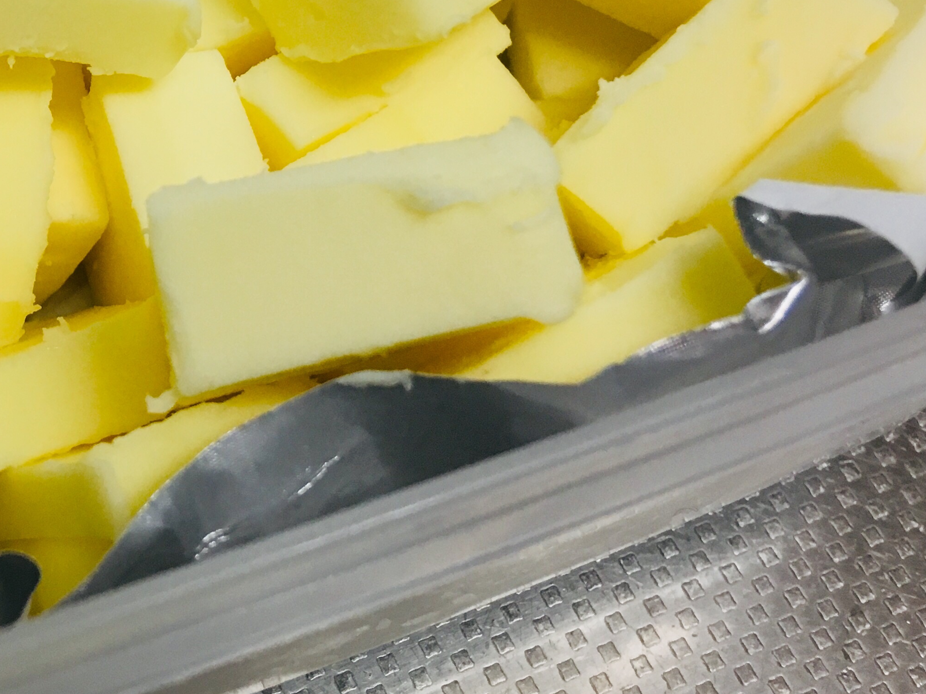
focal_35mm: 58
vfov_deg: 24.6
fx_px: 1552
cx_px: 134
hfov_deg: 32.0
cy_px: 95
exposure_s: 1/30
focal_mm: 4.15
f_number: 2.2
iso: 40
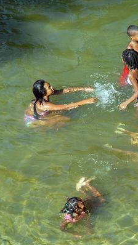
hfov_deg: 7.3
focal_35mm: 166
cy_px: 122
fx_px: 1079
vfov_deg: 13.0
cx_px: 155
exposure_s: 1/160
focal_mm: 70
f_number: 7.1
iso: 160
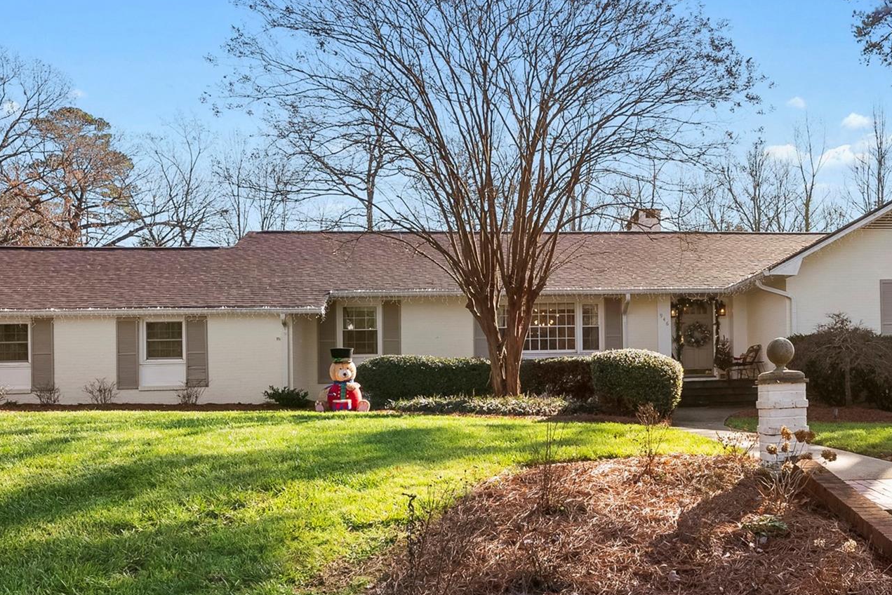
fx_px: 723
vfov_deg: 44.5
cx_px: 470
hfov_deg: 63.3
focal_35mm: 29
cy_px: 238
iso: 1000
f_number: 9
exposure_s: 1/200
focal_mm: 18.1
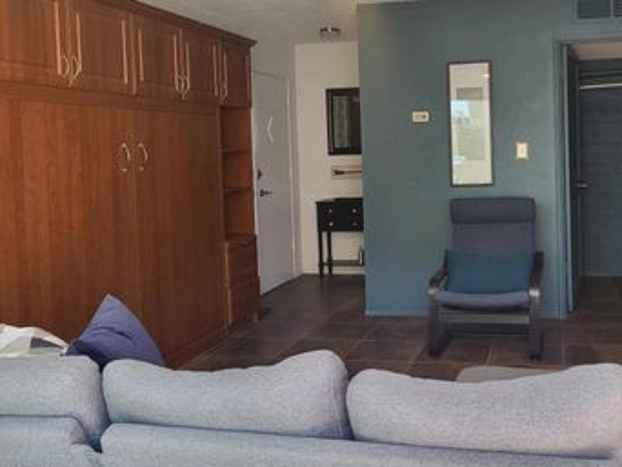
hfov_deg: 48.2
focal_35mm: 38
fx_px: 683
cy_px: 166
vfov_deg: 37.5
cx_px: 409
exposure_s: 1/120
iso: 200
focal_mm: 4.25
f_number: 1.8
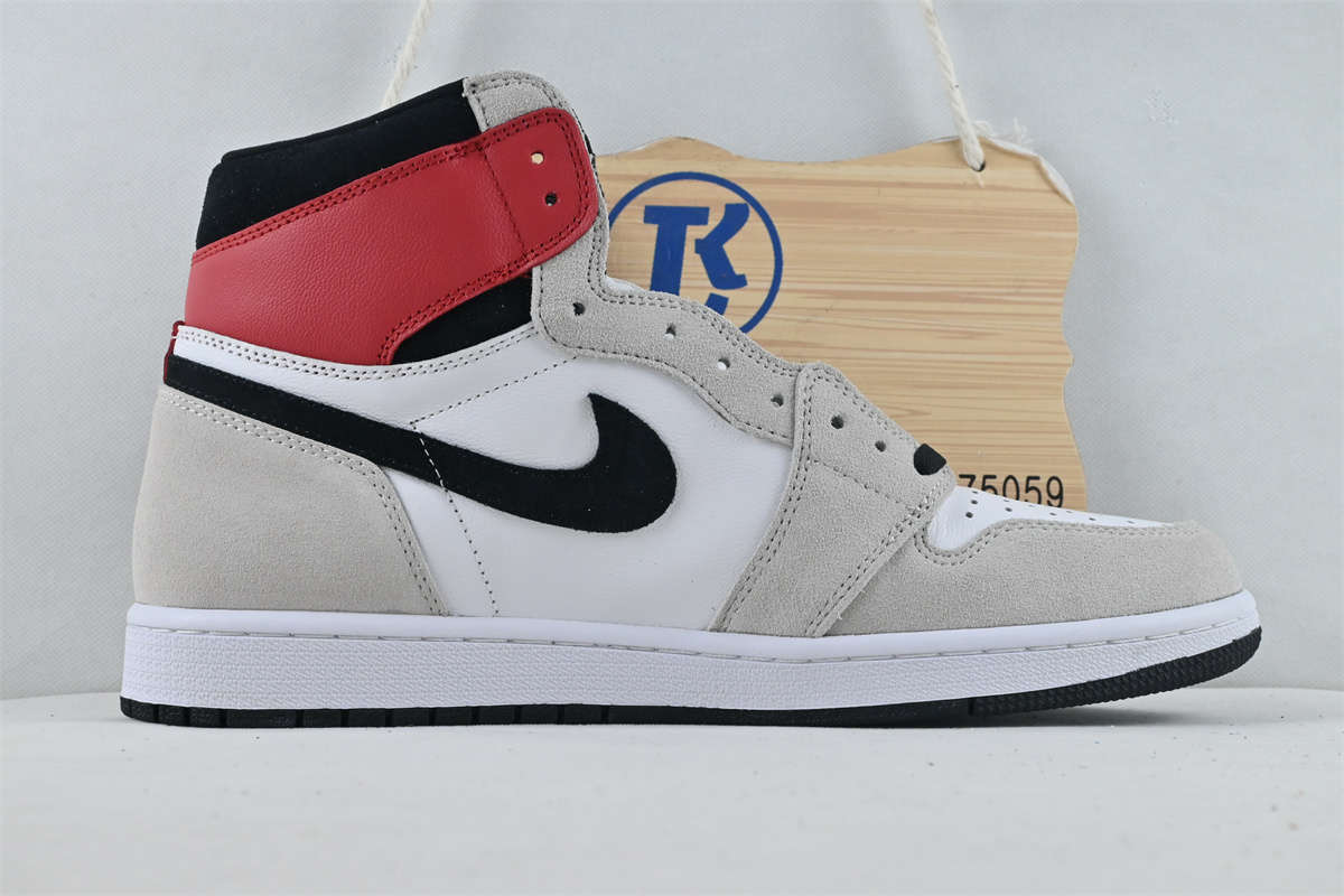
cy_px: 448
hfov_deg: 43.0
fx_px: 1708
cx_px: 672
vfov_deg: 29.4
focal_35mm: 46
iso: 1000
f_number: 10
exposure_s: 1/160
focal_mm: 30.5
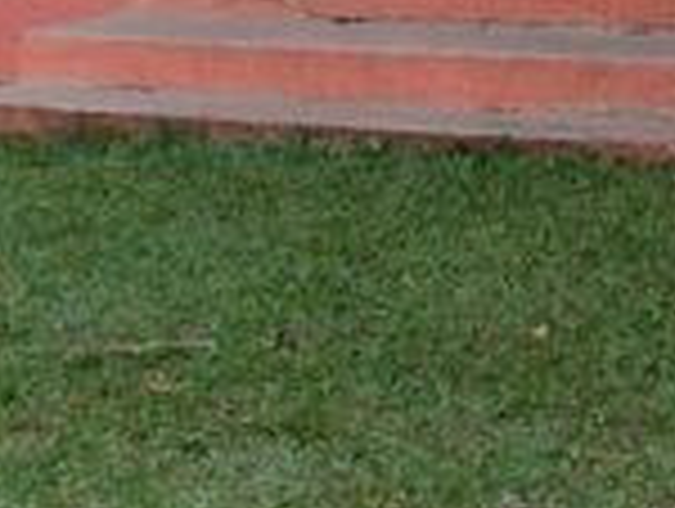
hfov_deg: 9.7
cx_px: 1220
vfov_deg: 7.4
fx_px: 3789
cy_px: -468
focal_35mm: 194
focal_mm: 6.3
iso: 80
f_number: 2.8
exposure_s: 1/500
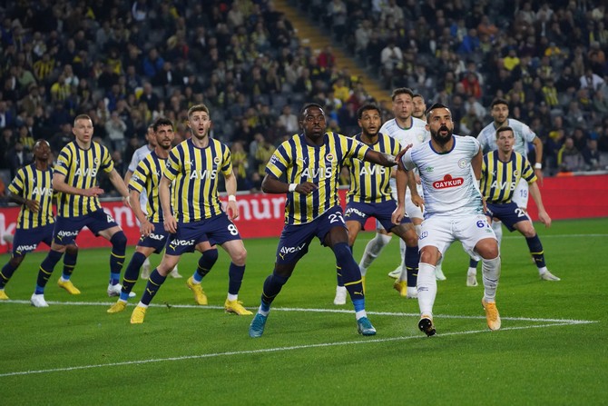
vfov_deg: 6.9
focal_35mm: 200
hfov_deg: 10.3
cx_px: 304
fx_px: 3378
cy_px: 203
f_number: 5.6
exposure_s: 1/2000
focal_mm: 200
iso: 8000
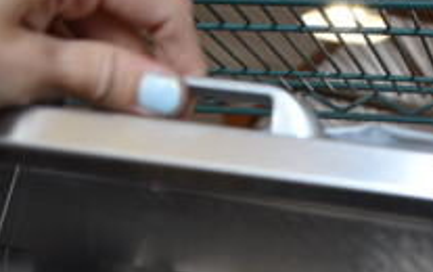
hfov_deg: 22.8
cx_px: 333
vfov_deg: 13.8
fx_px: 1064
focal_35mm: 90
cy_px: 398
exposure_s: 1/200
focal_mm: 20
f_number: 3.5
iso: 800
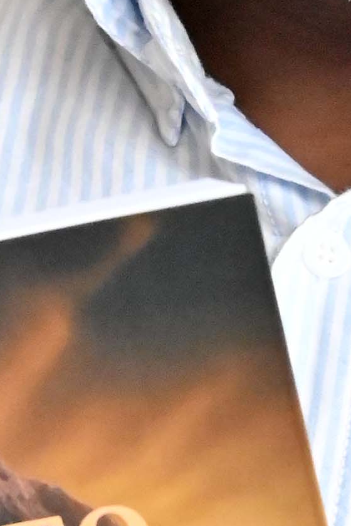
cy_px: 251
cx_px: 364
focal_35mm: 302
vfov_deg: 6.8
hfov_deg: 4.5
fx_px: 4413
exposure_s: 1/160
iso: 6400
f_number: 10
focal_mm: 42
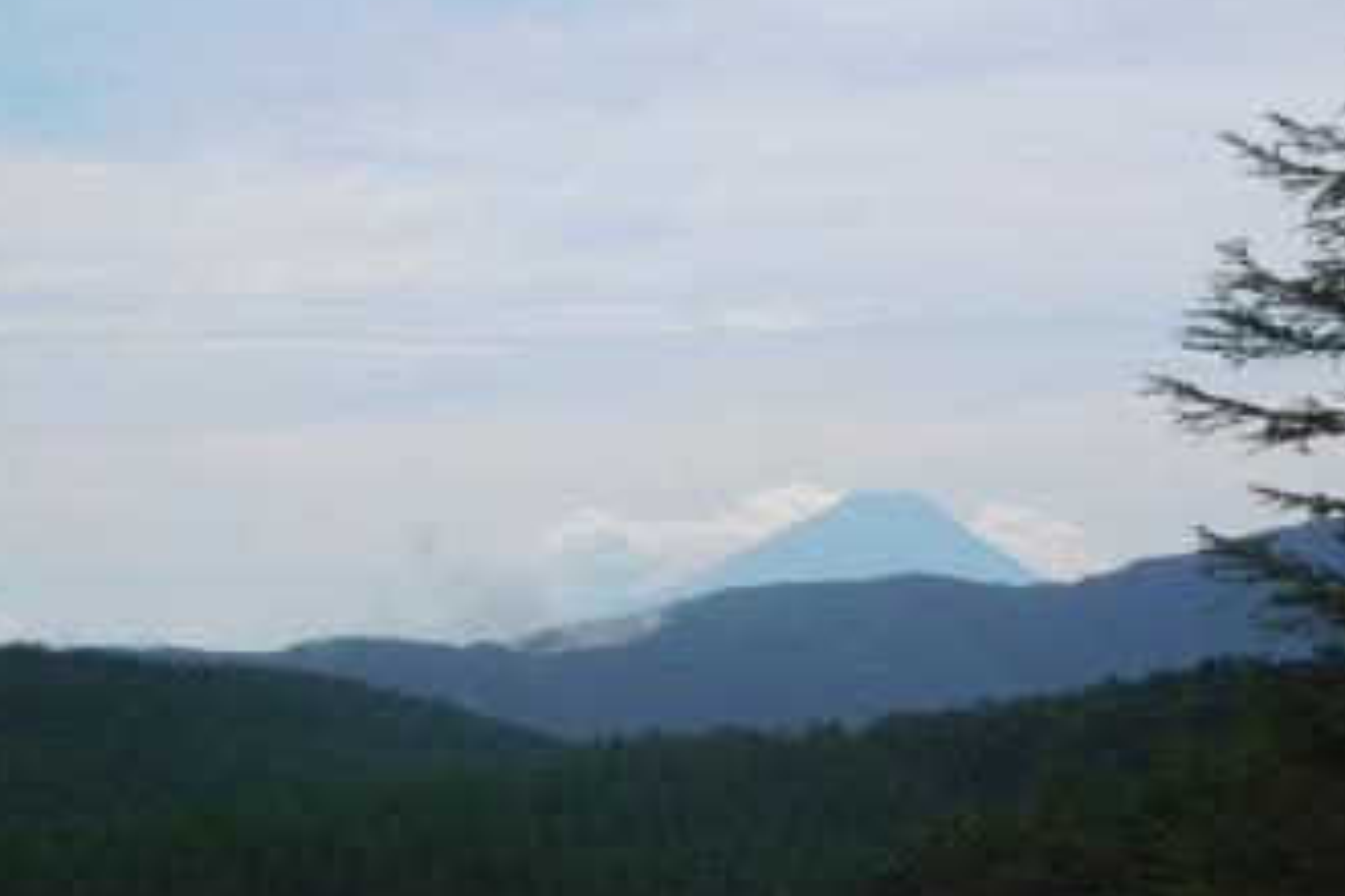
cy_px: 521
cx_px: 889
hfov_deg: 13.0
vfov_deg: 8.7
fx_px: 5903
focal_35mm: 158
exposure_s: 1/1000
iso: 125
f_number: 4.9
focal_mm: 20
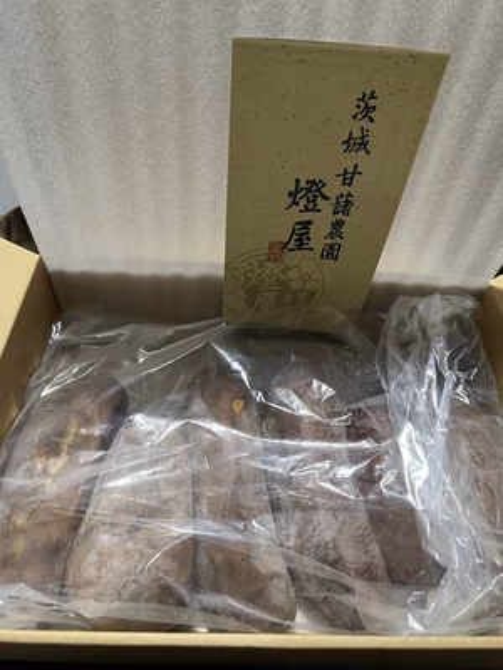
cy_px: 335
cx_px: 252
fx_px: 504
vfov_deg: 67.3
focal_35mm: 26
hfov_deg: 53.1
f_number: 1.5
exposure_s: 1/60
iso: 200
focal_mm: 5.7
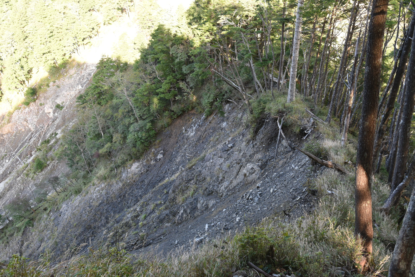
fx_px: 404
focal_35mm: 35
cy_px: 138
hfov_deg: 54.4
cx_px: 208
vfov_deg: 37.9
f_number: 8
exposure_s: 1/60
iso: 1250
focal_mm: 35
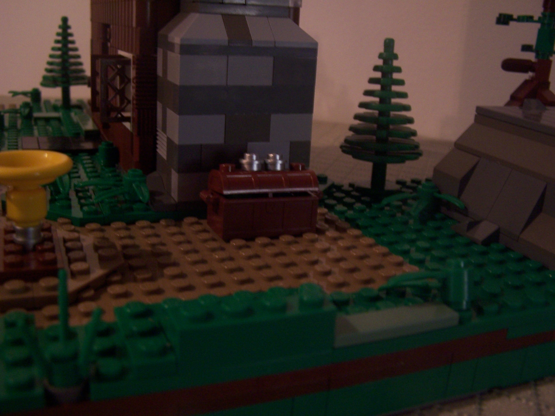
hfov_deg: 49.0
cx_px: 278
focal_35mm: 38
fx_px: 609
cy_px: 208
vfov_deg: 37.7
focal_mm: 6.3
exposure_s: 1/8
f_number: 2.8
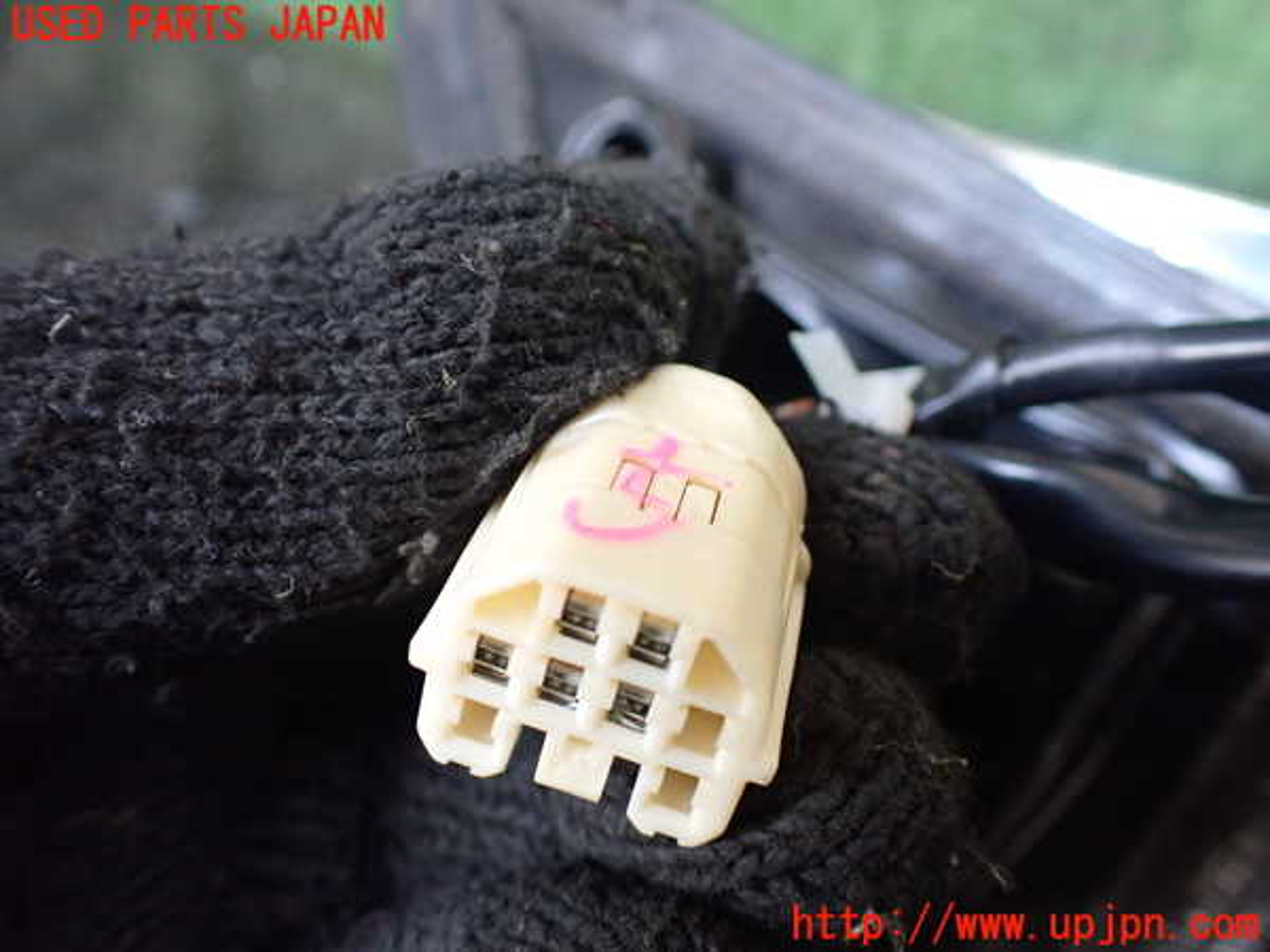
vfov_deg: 46.8
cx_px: 635
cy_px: 476
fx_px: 1101
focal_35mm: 30
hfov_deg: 60.0
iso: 500
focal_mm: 5.4
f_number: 2.3
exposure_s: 1/125
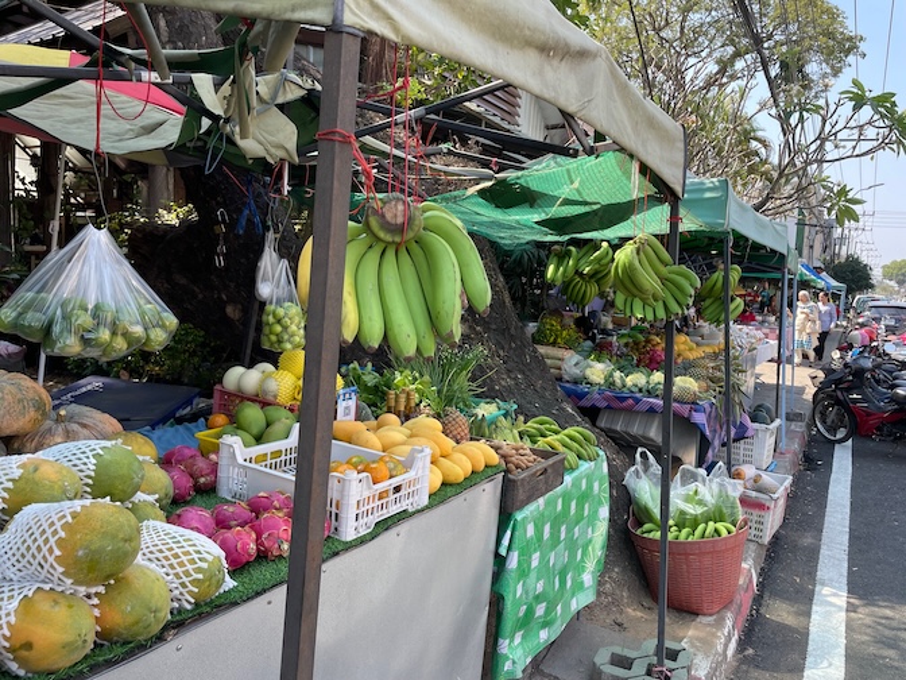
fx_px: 680
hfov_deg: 67.3
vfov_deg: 53.1
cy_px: 340
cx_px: 453
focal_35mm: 26
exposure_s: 1/550
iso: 32
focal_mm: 4.2
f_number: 1.6
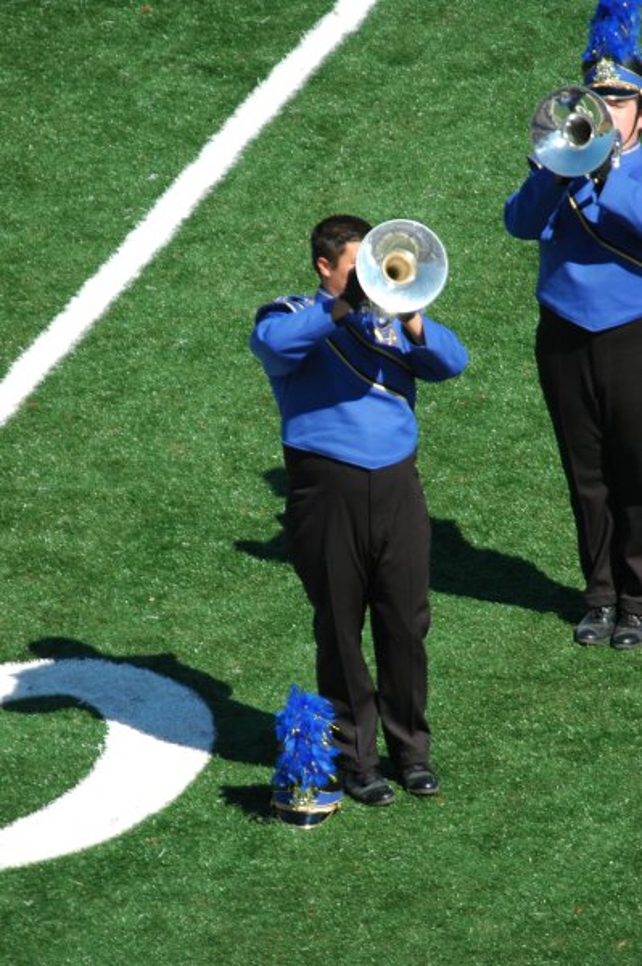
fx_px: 16077
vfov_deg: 3.4
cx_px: 321
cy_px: 483
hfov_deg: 2.3
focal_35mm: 600
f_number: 5.6
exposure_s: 1/800
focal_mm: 400
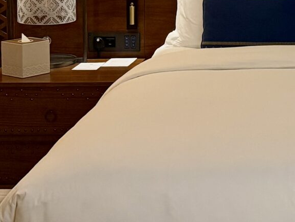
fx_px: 912
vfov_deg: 13.5
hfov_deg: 17.5
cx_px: 353
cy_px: -47
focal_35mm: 107
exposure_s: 1/60
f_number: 1.78
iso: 500
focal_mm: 6.76
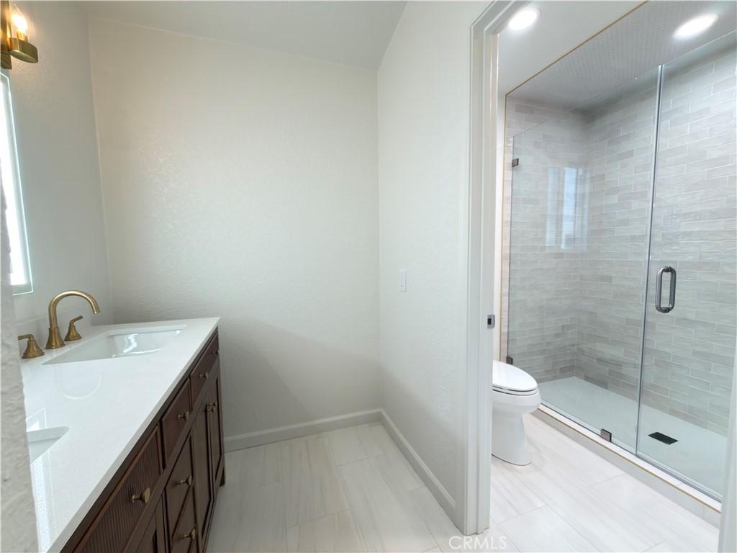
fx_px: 298
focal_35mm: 14
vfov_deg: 85.7
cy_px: 276
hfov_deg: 102.1
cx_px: 368
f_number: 2.2
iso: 80
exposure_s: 1/30
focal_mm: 2.22
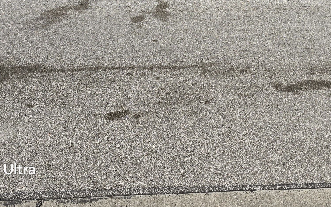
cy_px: -45
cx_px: 230
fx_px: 451
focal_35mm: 50
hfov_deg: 39.7
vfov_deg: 23.5
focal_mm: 6.3
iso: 12
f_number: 1.7
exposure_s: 1/1041
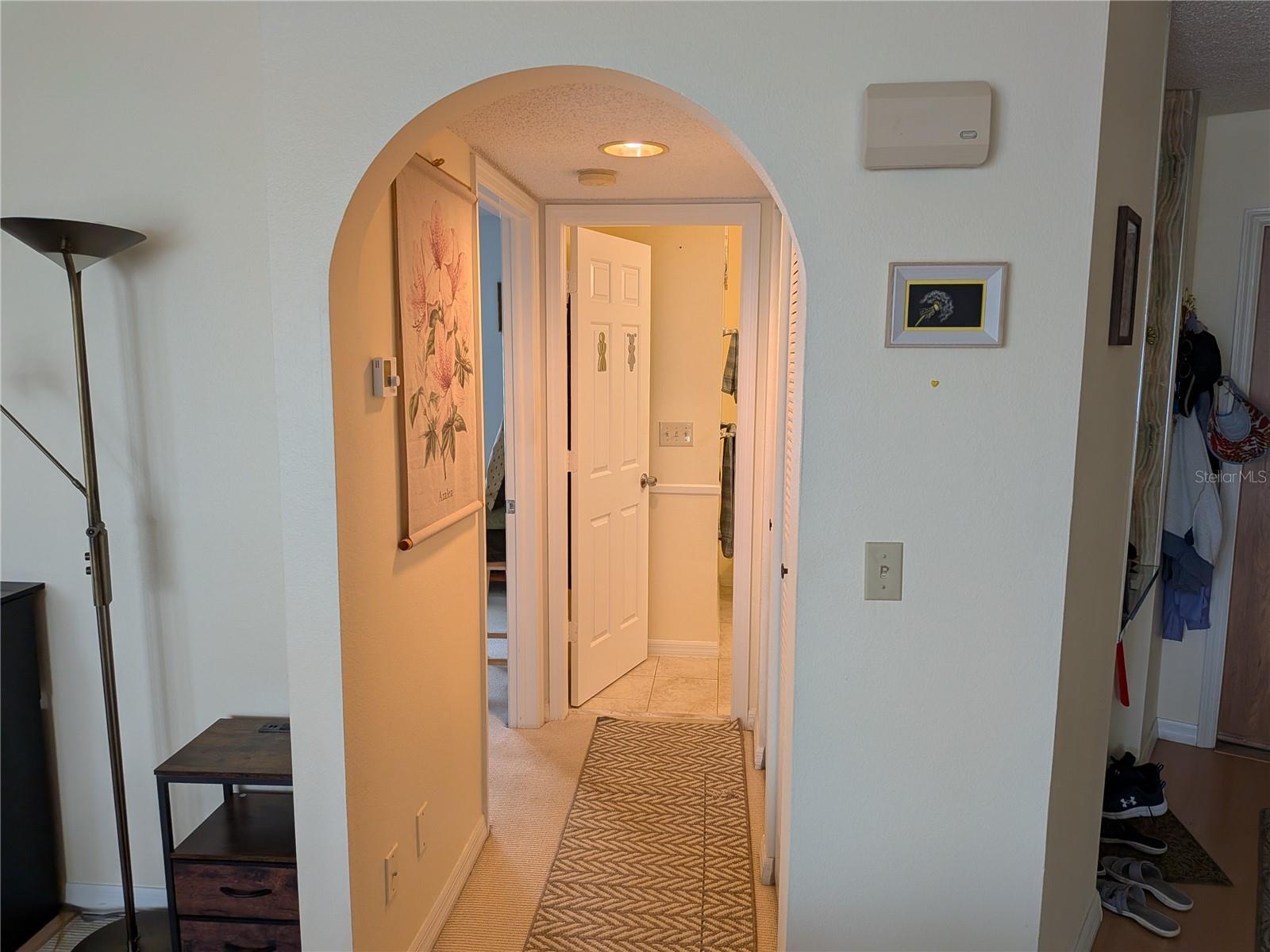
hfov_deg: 71.6
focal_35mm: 24
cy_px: 476
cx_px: 635
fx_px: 881
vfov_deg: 56.8
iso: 33
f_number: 1.7
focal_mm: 4.53
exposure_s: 1/51.6
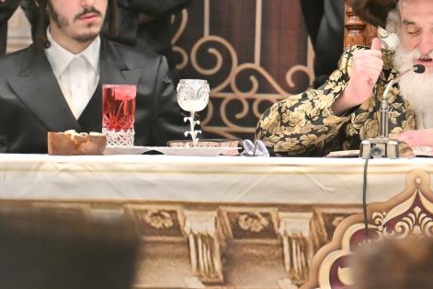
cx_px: 416
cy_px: 6
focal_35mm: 652
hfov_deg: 3.2
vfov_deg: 2.1
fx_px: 7841
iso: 400
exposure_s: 1/400
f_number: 2.8
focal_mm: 200
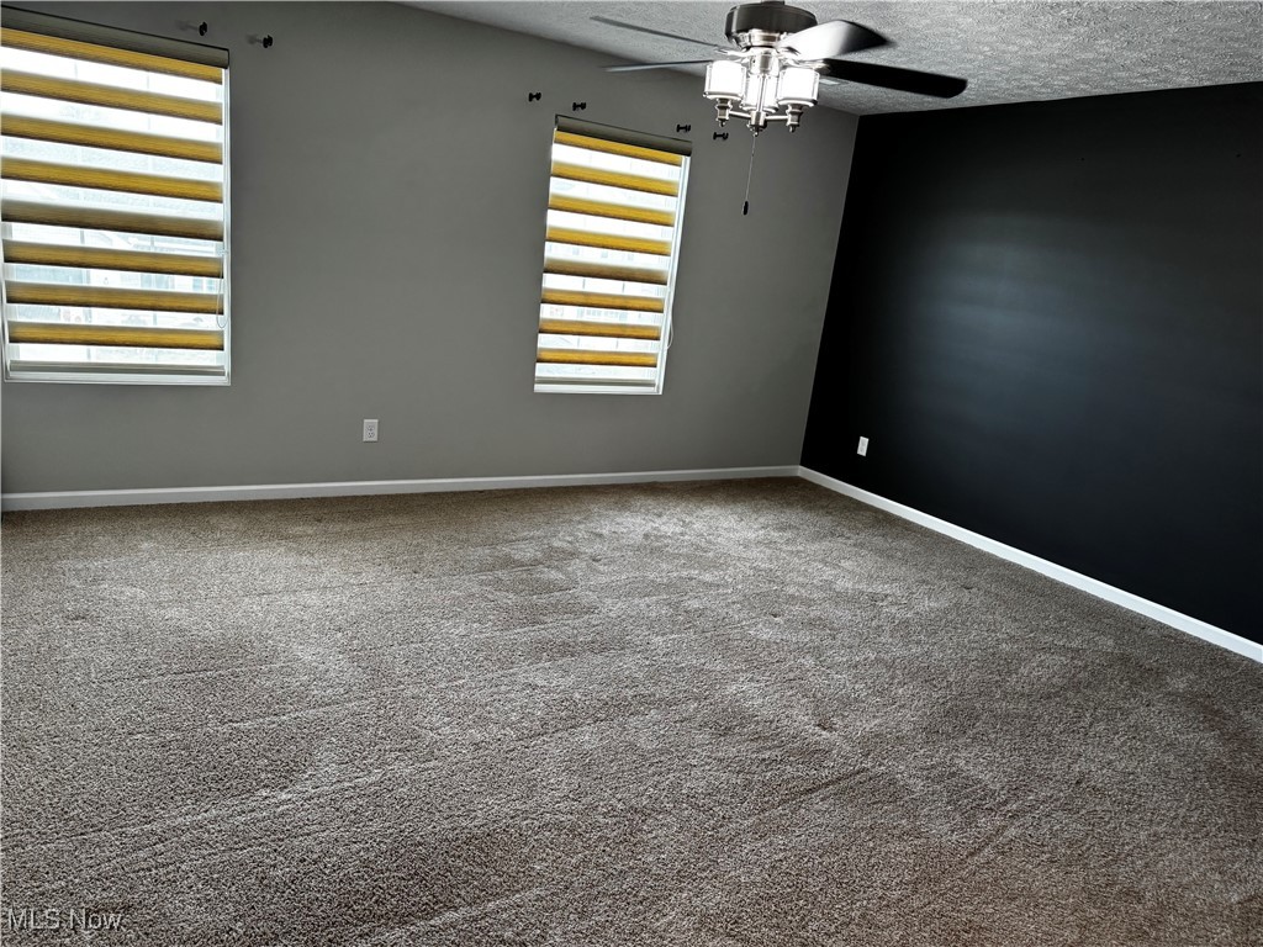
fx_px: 876
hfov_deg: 71.6
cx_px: 632
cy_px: 474
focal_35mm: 24
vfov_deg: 56.8
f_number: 1.78
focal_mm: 6.76
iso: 160
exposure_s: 1/60
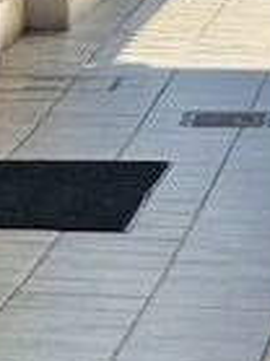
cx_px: 595
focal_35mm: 566
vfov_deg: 3.4
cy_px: -787
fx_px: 5895
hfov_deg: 2.6
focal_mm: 9
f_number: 2.8
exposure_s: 1/388
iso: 32
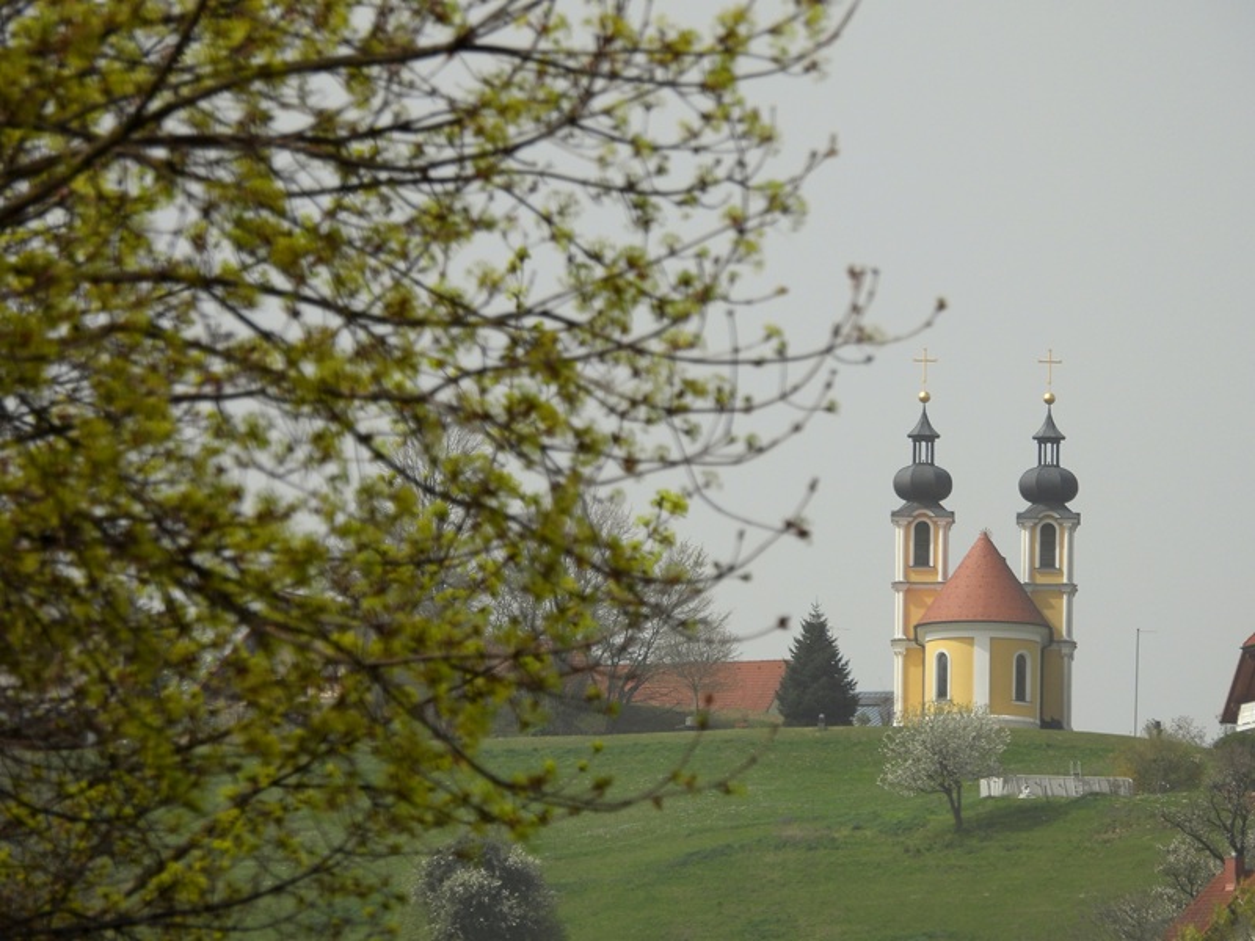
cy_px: 470
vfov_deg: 2.7
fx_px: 19940
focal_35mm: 550
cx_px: 628
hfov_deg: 3.6
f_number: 5
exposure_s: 1/800
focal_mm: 98.1
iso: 100
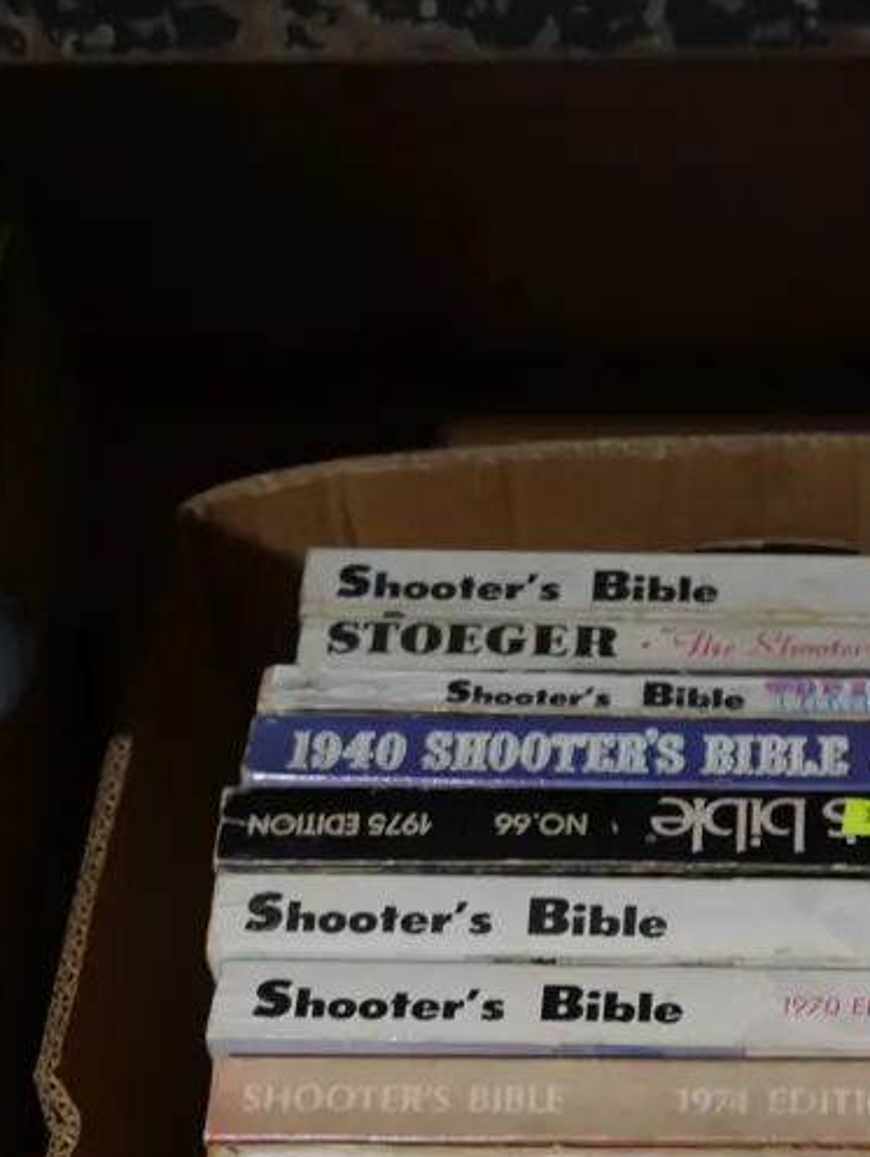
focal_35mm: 66
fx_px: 2208
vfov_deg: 27.7
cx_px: 715
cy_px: 1152
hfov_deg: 22.0
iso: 800
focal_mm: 16
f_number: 3.6
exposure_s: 1/60
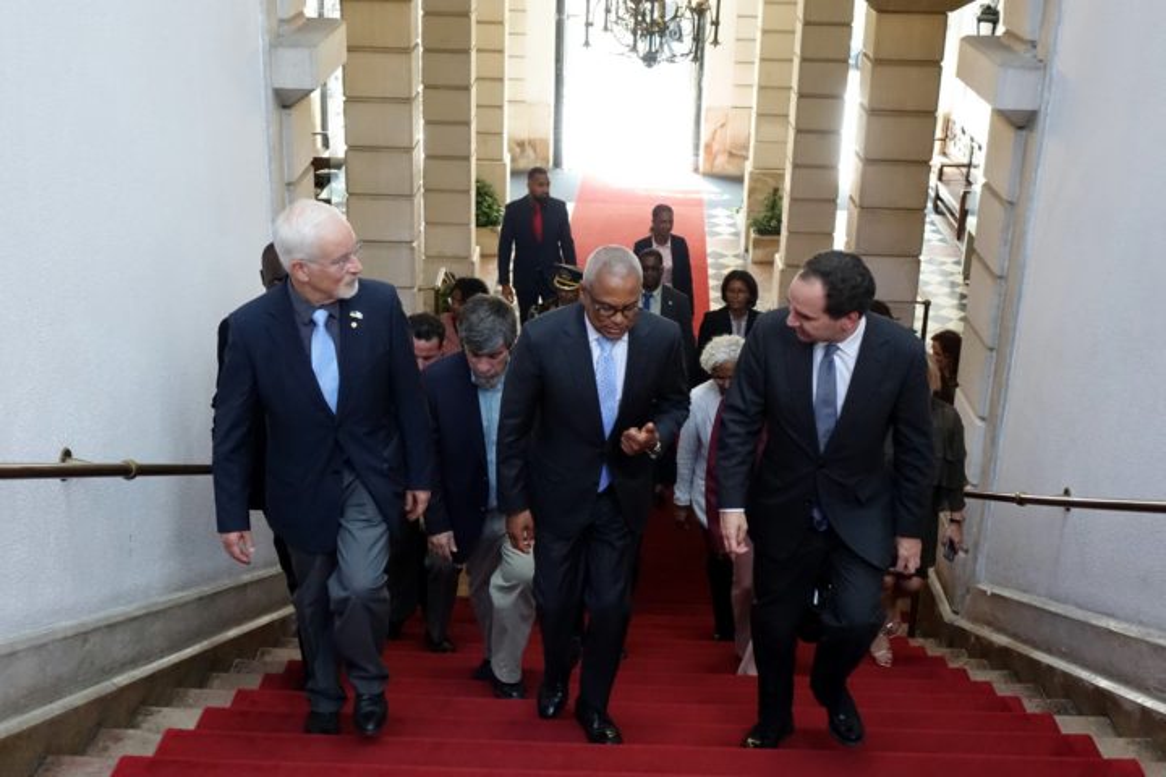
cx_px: 583
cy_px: 388
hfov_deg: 42.7
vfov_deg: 29.2
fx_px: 1490
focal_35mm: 46
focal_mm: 16.76
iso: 2000
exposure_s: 1/200
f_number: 4
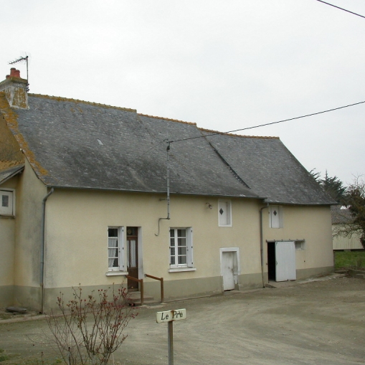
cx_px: 136
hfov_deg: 37.3
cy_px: 182
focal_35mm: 45
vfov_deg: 37.6
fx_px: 537
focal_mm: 7.85
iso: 100
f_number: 5.3
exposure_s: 1/199
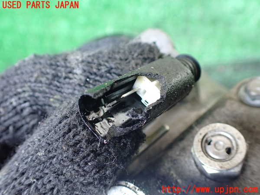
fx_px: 225
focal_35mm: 30
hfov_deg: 60.0
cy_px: 98
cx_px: 130
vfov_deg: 46.8
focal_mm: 5.4
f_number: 2.3
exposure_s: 1/40
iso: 800
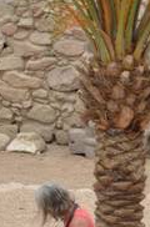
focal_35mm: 548
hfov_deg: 2.5
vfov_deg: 3.8
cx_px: 63
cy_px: 247
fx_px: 3451
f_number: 16
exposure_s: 1/80
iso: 125
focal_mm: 95
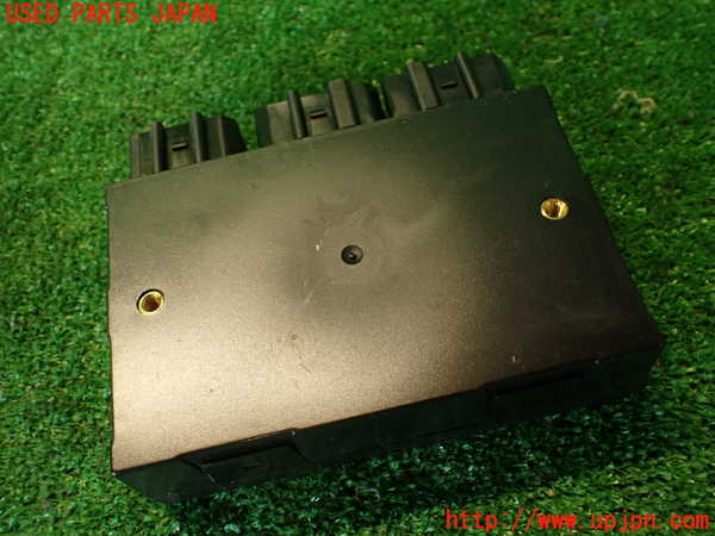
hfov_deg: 56.8
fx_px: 661
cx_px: 358
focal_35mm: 32
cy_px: 268
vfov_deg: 44.2
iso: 200
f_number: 2.4
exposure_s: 1/30
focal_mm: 5.79
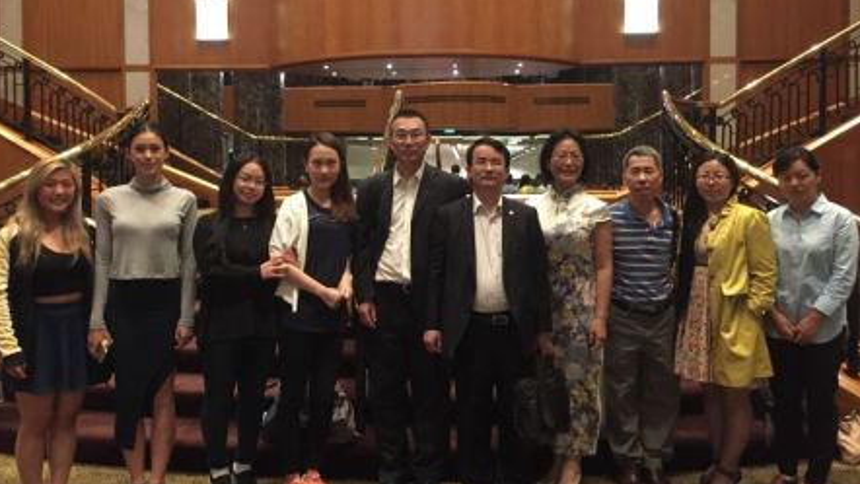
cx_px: 428
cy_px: 194
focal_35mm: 32
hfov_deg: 61.0
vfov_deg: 36.6
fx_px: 730
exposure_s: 1/15
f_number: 2.2
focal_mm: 4.15
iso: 500
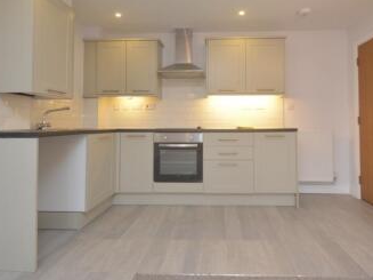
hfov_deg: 78.3
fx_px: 226
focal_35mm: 21
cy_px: 106
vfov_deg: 62.6
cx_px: 219
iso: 560
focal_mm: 10
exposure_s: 1/60
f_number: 4
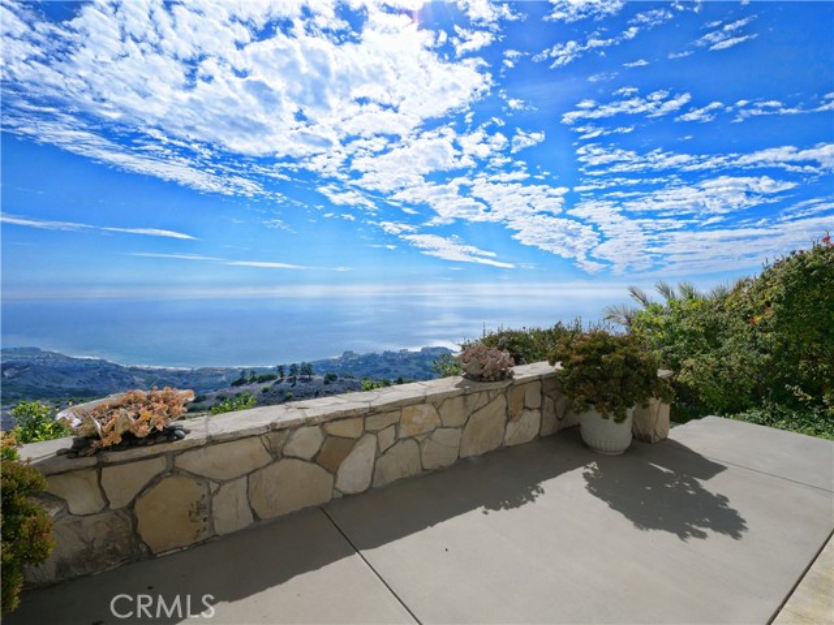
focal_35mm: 16
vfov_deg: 78.1
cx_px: 417
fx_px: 385
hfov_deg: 94.5
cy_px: 312
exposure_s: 1/320
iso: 200
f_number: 14
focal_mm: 8
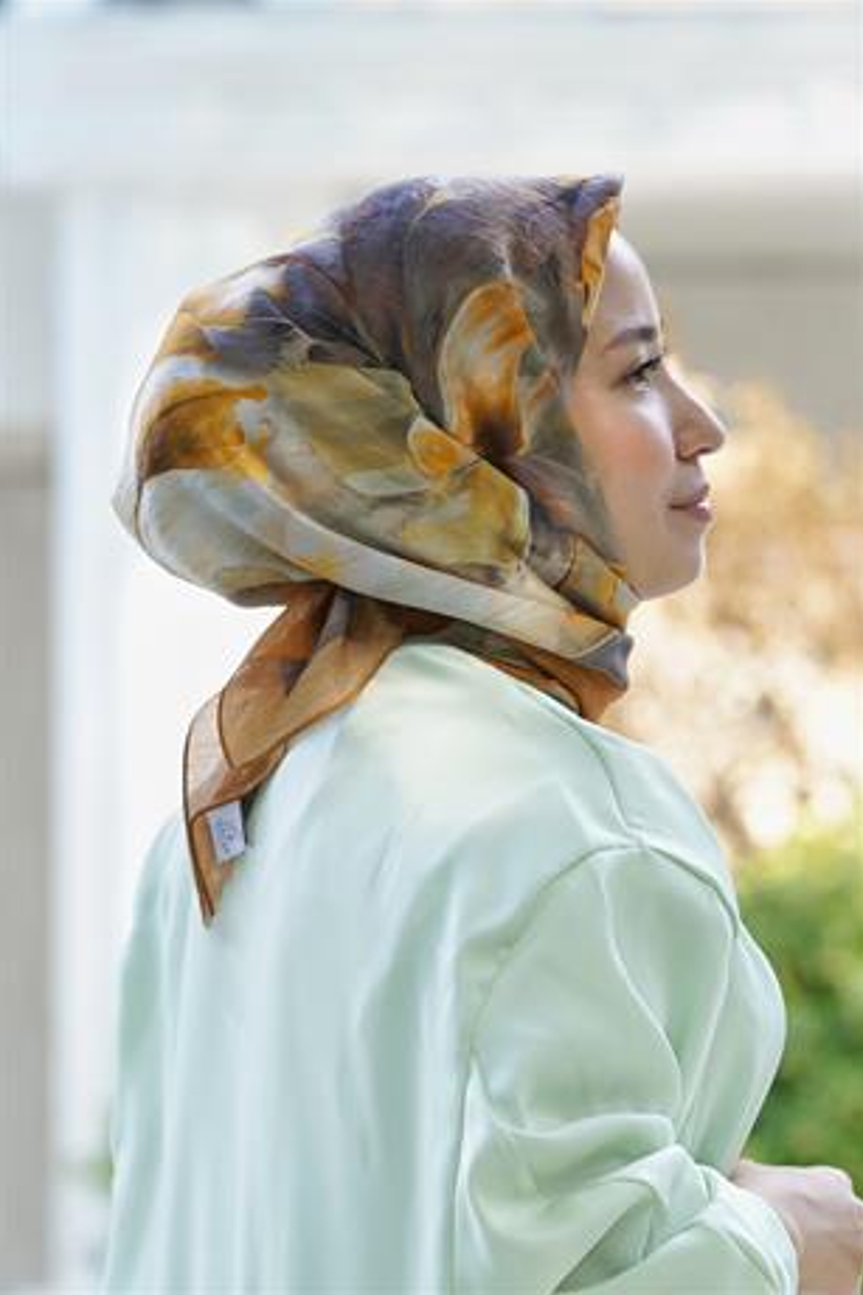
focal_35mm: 126
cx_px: 433
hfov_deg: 10.9
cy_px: 646
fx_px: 4534
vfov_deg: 16.3
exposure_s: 1/125
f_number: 5
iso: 500
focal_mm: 125
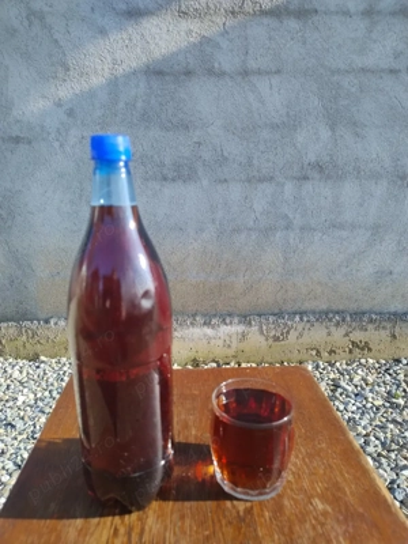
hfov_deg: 56.8
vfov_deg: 71.6
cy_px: 272
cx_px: 204
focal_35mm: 24
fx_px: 377
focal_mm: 5.56
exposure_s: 1/500
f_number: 1.8
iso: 100
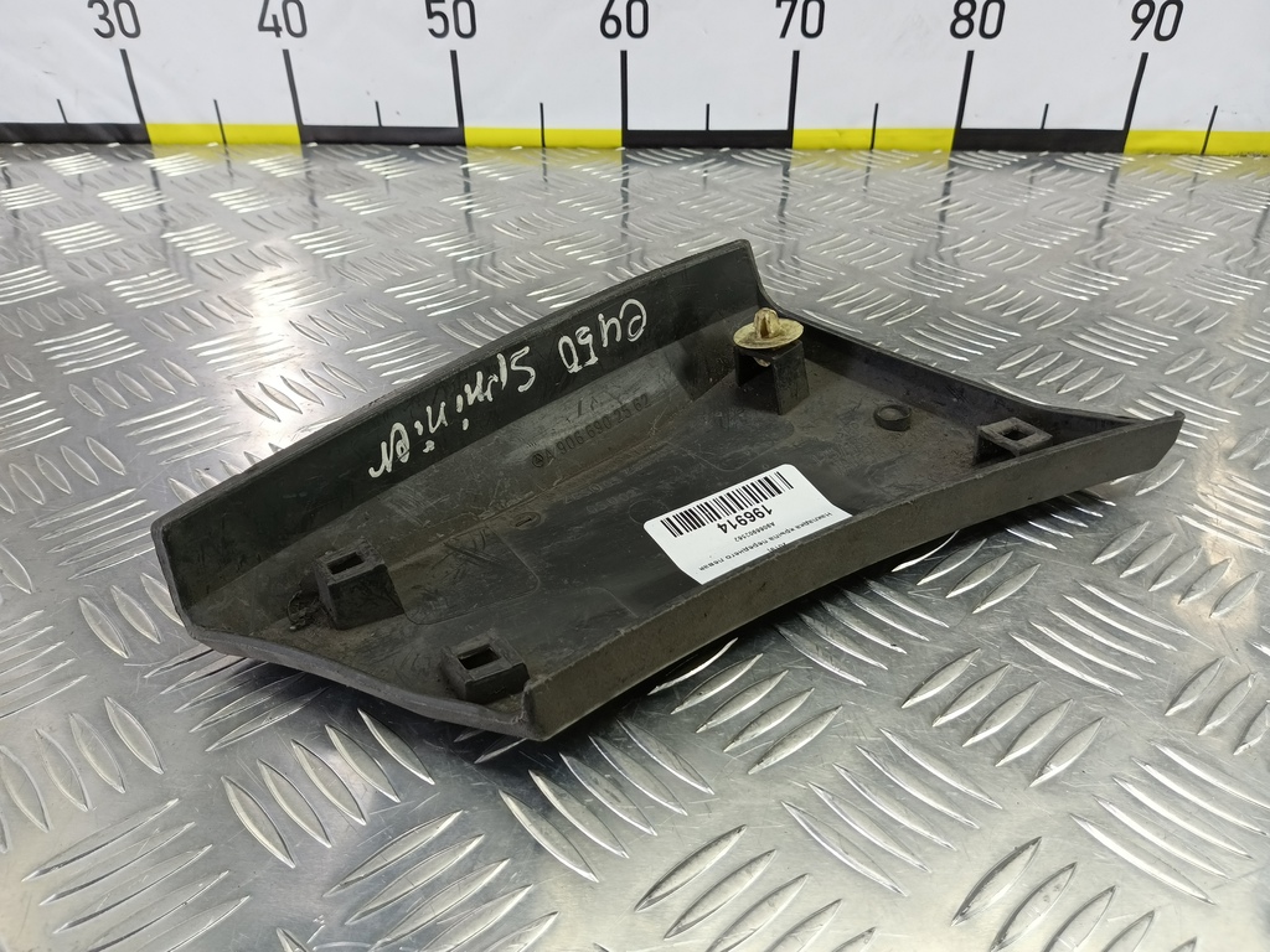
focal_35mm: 23
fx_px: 844
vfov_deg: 58.9
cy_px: 476
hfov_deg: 73.9
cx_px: 635
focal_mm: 4.11
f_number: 1.6
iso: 146
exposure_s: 1/50
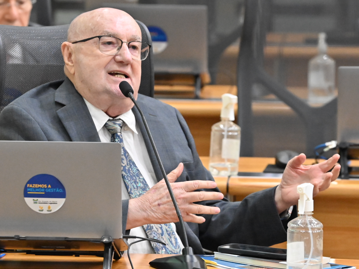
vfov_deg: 4.9
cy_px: 134
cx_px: 162
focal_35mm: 301
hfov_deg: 6.6
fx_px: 3122
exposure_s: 1/320
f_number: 5
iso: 6400
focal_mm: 185
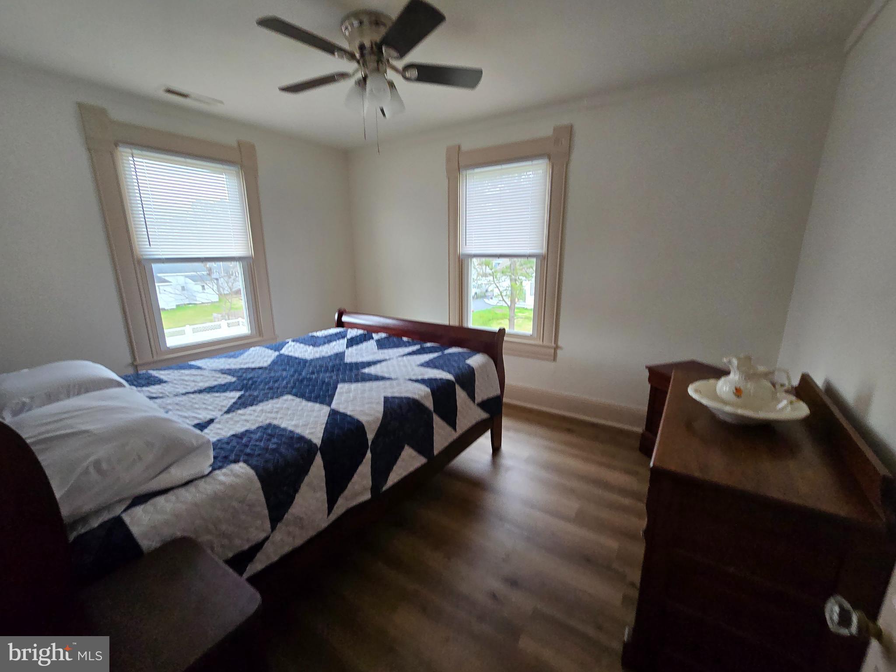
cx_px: 448
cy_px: 336
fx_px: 336
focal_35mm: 13
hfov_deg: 106.2
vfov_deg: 89.9
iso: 200
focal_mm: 2.2
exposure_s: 1/60
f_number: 2.2
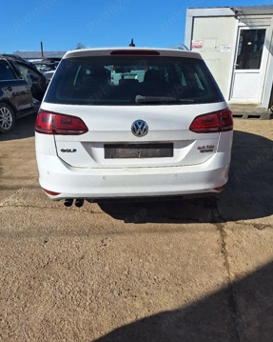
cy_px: 168
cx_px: 135
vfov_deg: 68.1
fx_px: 253
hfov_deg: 56.8
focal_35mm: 25
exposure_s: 1/5000
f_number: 1.8
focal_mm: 5.54
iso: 40
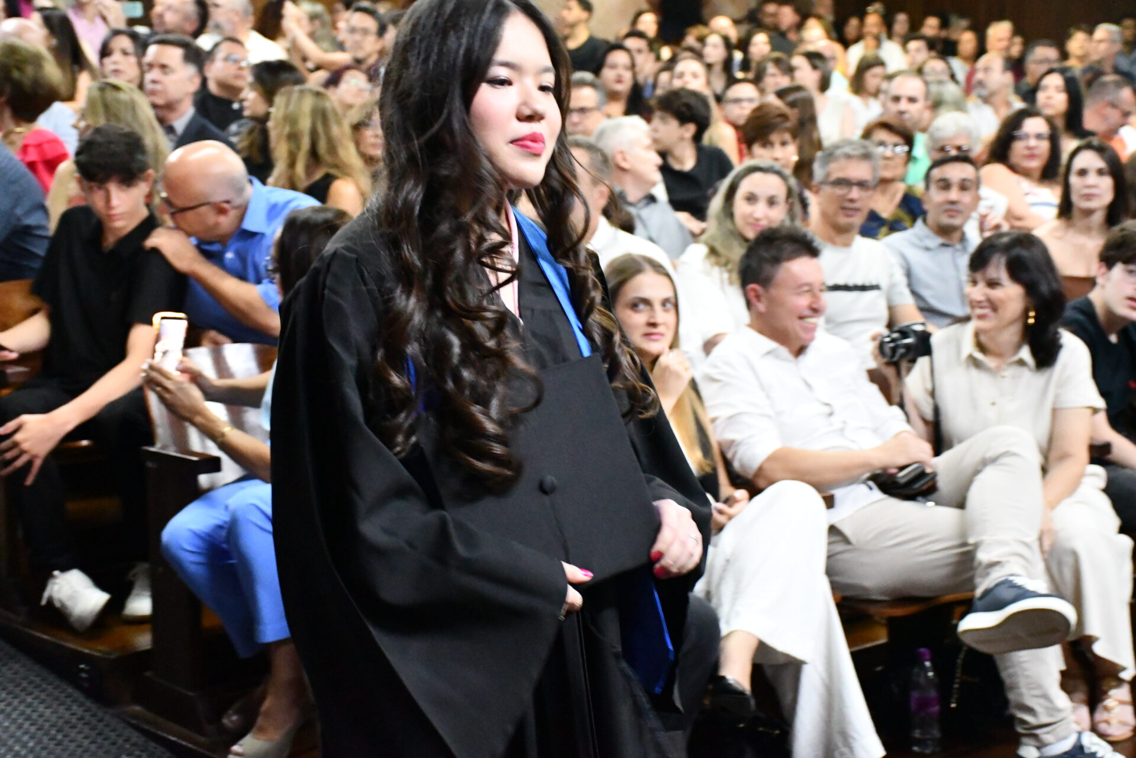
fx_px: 1893
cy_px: 379
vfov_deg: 22.6
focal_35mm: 60
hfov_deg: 33.4
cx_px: 568
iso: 12800
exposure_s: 1/60
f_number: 4.5
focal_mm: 40
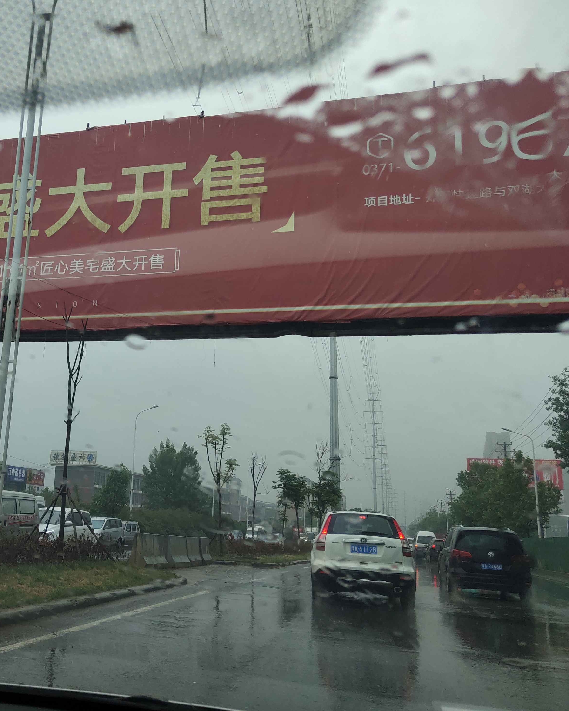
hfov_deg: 36.5
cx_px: 148
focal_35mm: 40
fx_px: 842
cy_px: 349
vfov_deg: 45.8
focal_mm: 4.35
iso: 51
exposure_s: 1/1225
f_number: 1.8
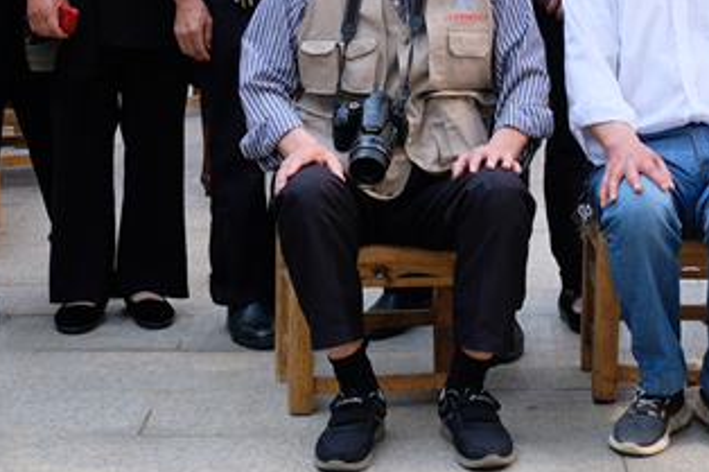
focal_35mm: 107
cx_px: 447
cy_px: -58
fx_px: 2106
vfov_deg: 12.5
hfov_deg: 19.1
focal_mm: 27.9
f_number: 8
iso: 400
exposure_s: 1/140
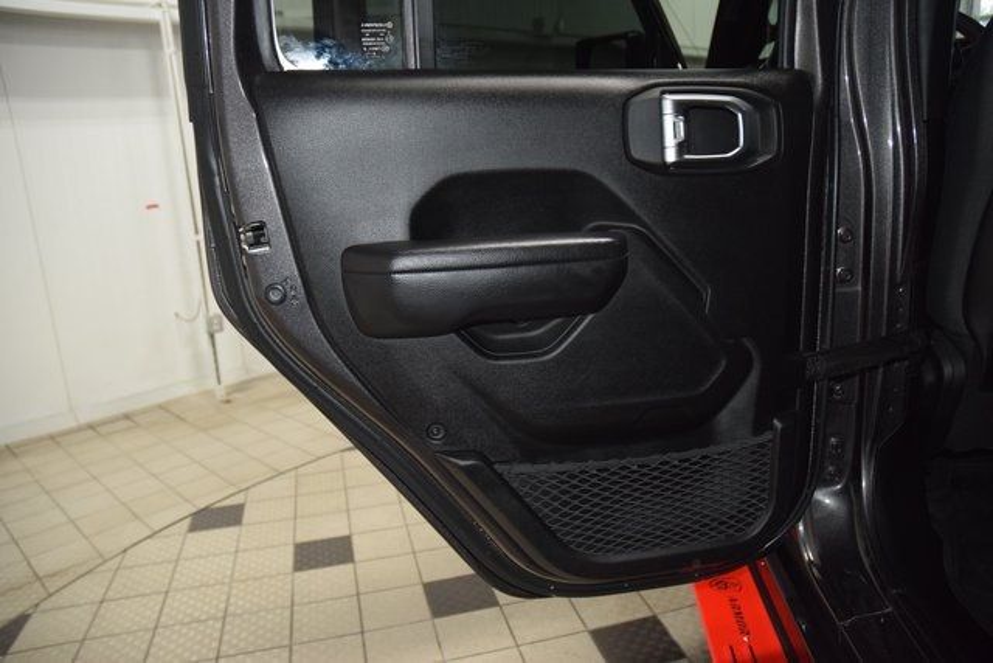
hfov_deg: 67.4
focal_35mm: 27
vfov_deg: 48.0
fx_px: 745
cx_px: 496
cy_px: 332
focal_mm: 18
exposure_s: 1/125
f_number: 3.5
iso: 1800
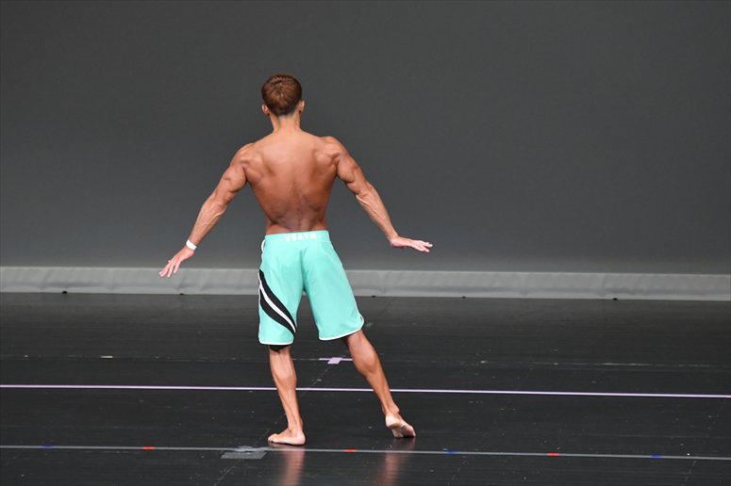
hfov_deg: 6.5
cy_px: 243
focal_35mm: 315
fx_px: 6393
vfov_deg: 4.4
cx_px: 366
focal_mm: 210
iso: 4000
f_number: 5.6
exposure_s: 1/400
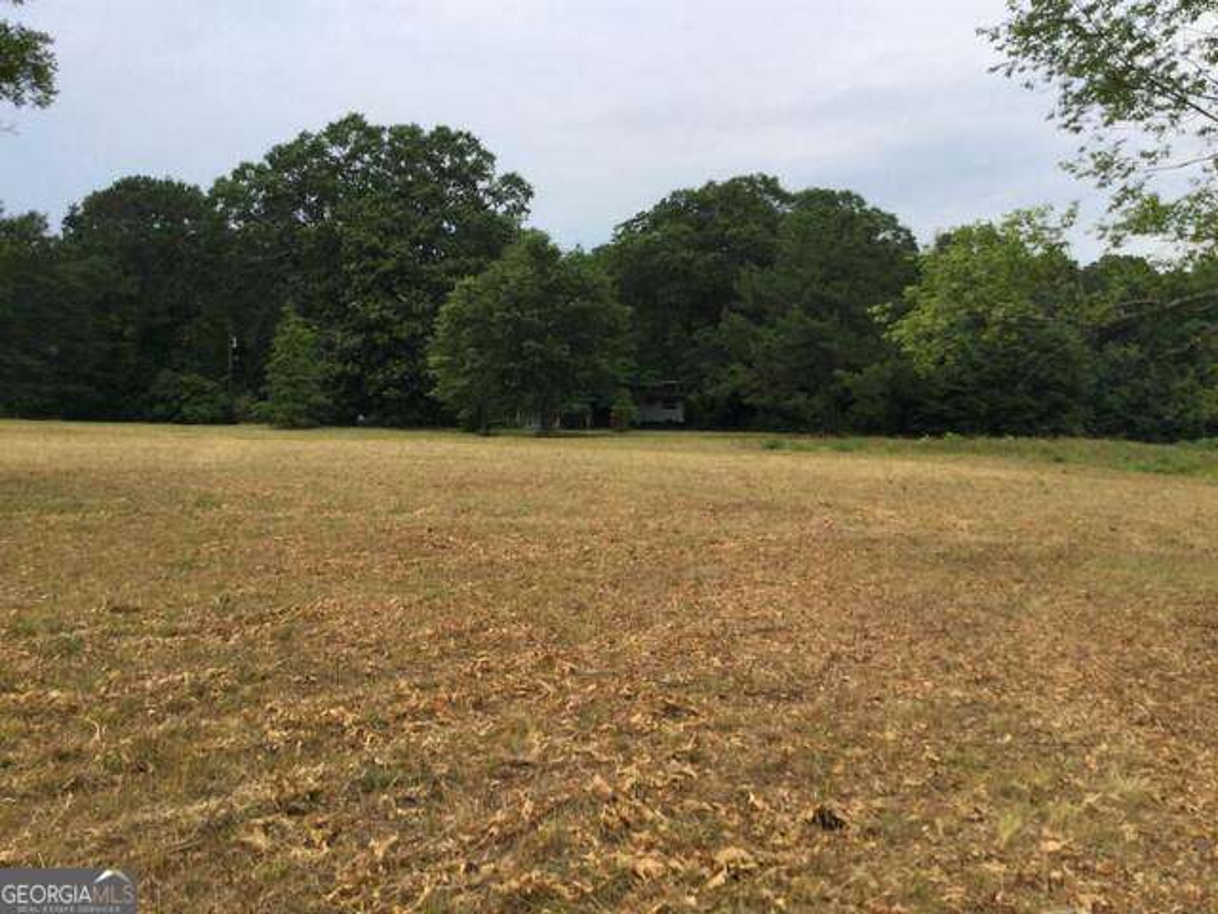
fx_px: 1091
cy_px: 457
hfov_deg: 58.4
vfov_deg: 45.4
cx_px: 609
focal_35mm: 31
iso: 25
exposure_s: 1/460
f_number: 2.4
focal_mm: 3.3
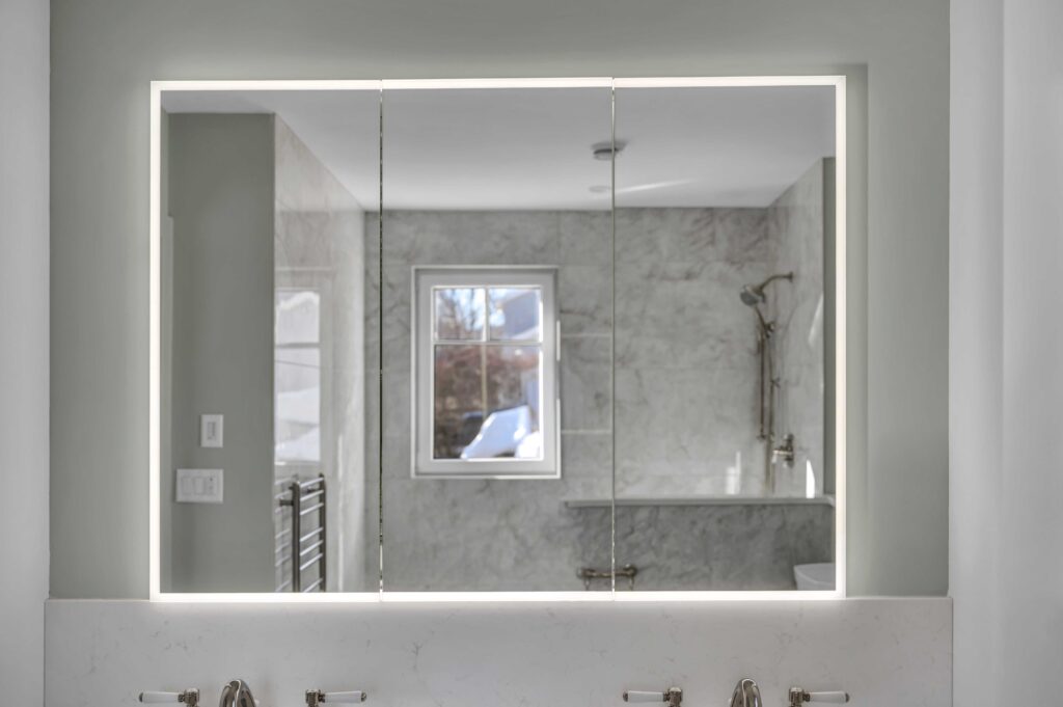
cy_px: 354
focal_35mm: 34
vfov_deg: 39.4
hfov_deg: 56.5
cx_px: 532
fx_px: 988
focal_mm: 33.5
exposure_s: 1/800
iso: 320
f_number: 3.2
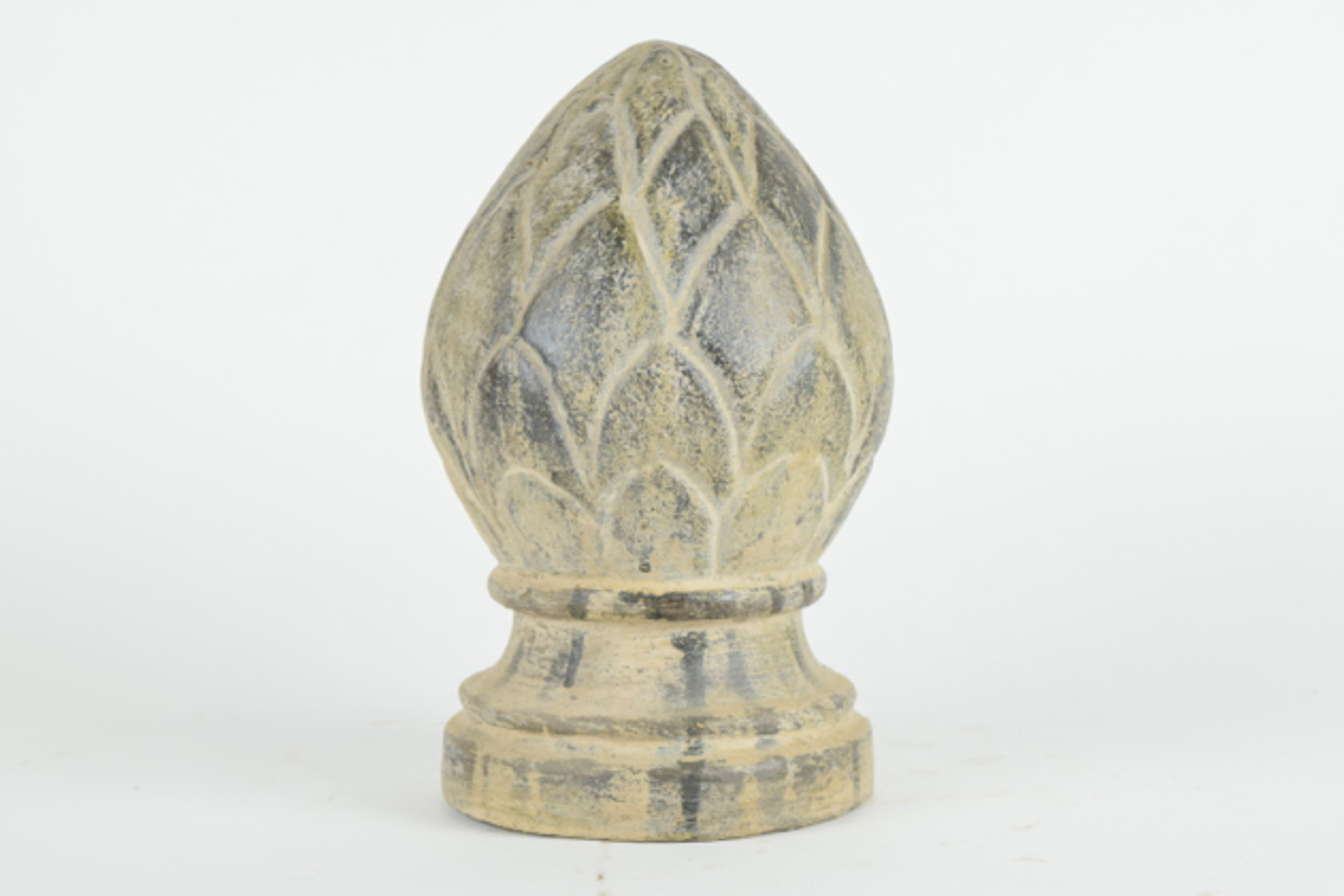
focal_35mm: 73
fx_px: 2726
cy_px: 448
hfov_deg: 27.7
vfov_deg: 18.7
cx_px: 669
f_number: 9
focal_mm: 48
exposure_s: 1/125
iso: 800
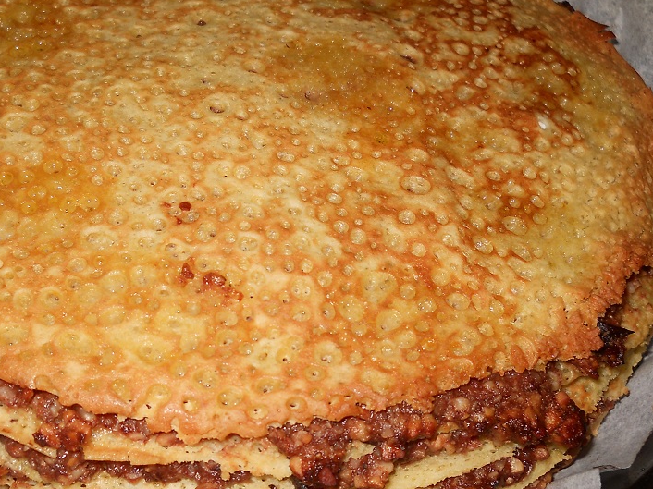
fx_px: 1094
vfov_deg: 25.2
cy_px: 274
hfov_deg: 33.2
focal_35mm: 58
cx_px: 276
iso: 80
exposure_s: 1/30
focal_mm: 6.72
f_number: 5.5
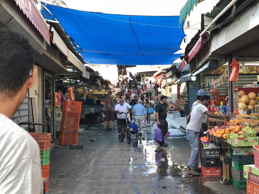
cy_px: 94
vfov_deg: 23.6
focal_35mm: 62
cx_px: 132
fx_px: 464
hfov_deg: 31.2
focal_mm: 6.6
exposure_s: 1/100
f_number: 2.8
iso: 64
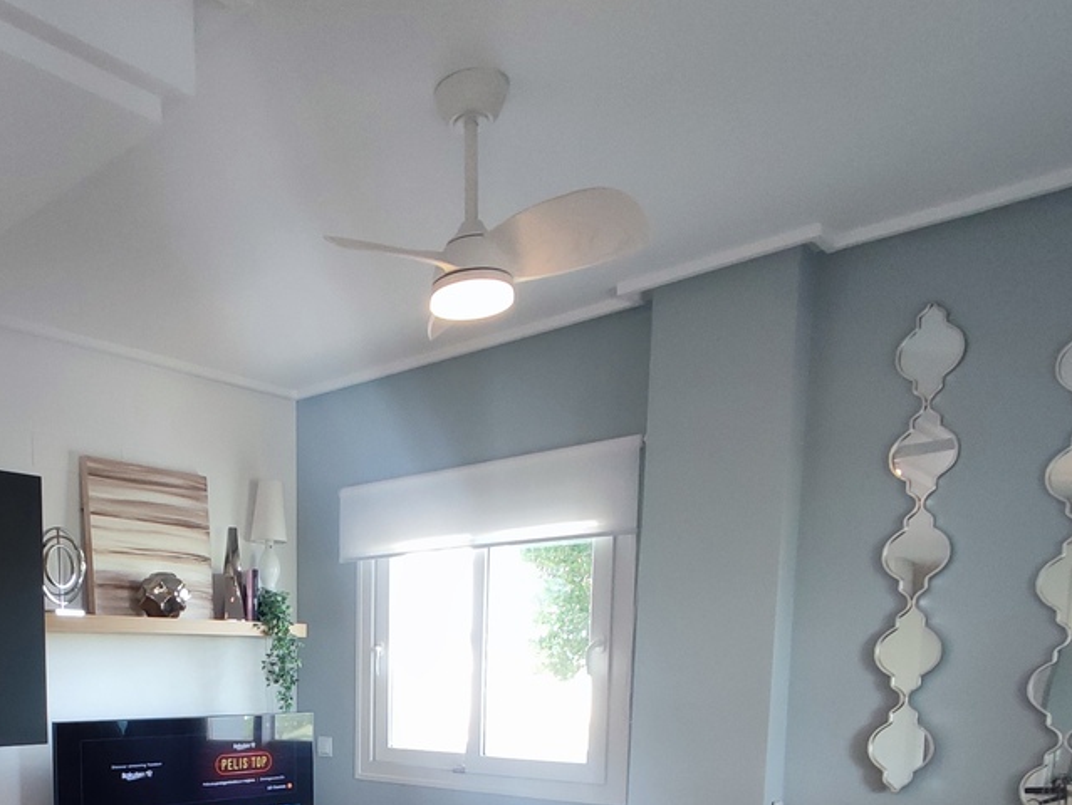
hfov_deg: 53.1
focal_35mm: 32
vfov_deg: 39.3
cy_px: 793
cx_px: 218
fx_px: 992
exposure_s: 1/100
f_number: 2.2
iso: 256
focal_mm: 1.65
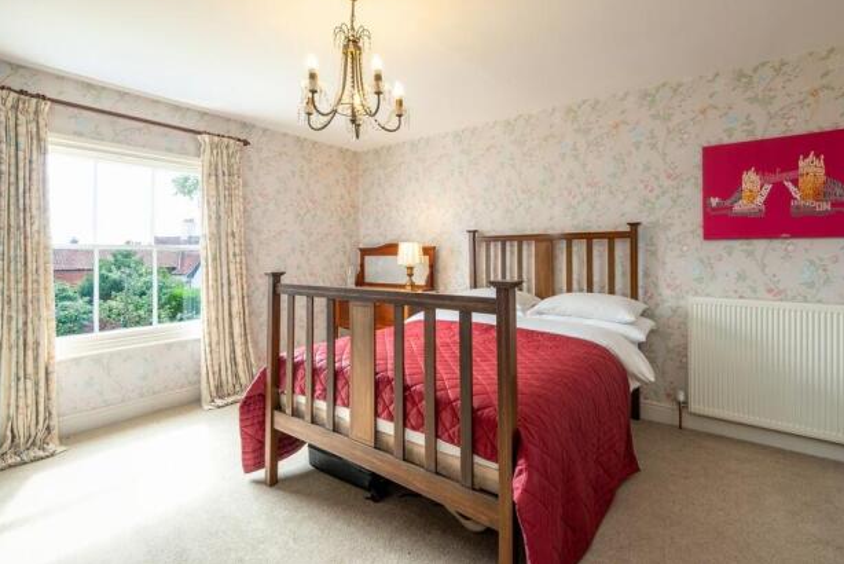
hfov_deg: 96.7
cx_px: 439
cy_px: 266
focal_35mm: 16
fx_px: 375
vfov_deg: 73.7
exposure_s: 1/20
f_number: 7.1
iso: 160
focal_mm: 10.1
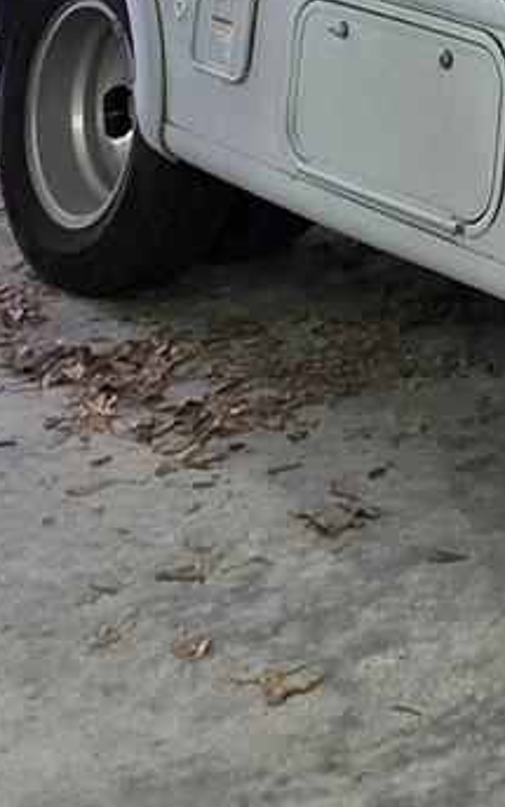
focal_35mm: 82
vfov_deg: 18.1
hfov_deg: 12.8
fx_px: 1806
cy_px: -767
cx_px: 1151
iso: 64
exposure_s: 1/120
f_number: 1.9
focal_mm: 2.2
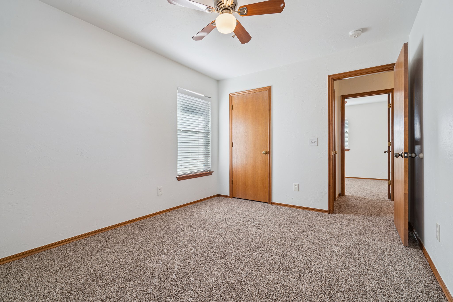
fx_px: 201
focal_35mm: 16
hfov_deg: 96.7
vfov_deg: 73.8
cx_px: 226
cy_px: 151
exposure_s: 1/30
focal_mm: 16
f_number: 7.1
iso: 200
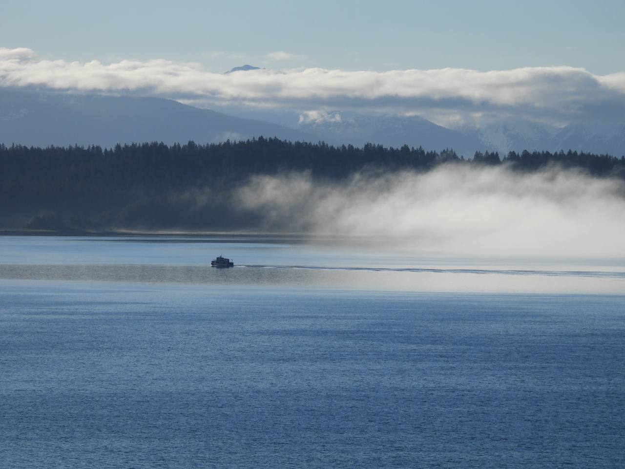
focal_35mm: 240
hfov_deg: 8.2
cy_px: 234
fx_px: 4333
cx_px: 312
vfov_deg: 6.2
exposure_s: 1/1250
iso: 100
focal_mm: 42.8
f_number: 4.5
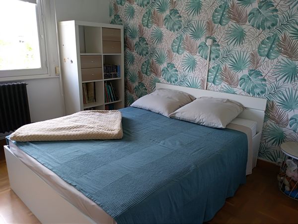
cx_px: 149
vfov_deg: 53.1
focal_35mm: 26
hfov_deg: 67.3
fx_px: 224
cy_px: 112
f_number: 2
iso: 112
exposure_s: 1/30
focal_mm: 3.54
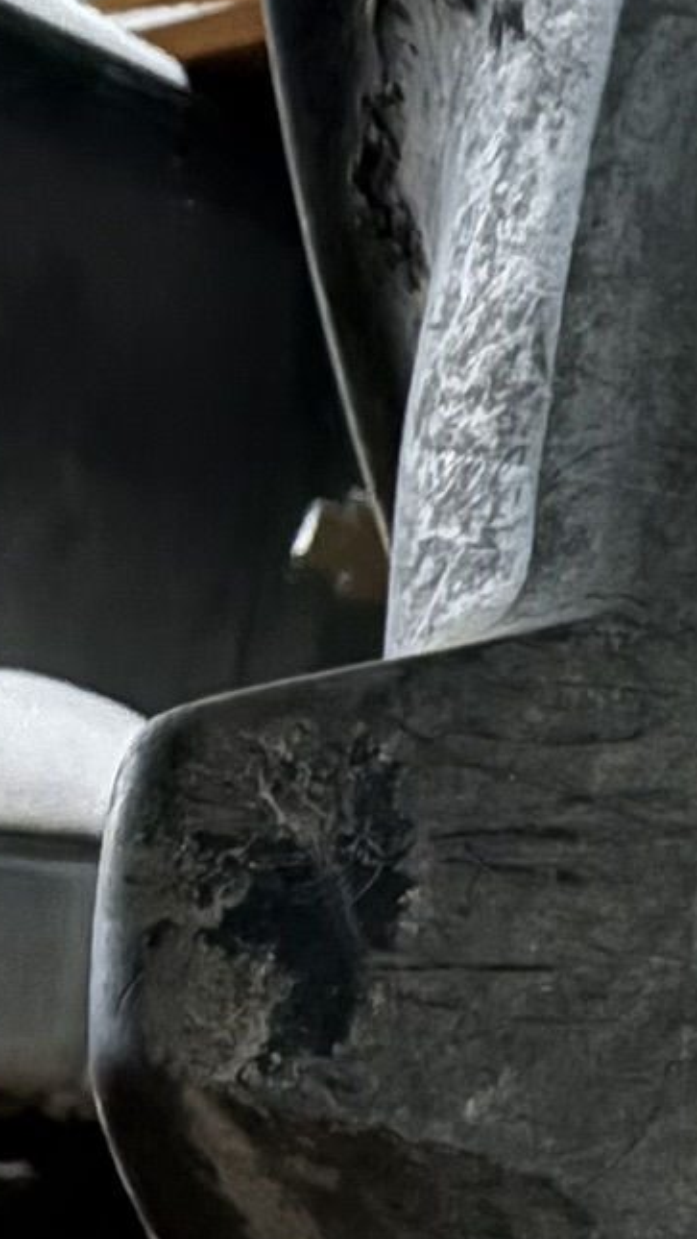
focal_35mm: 90
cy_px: 1752
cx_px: 1448
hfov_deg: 11.8
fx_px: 2956
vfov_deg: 20.8
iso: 1250
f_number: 1.6
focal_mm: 5.96
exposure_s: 1/9
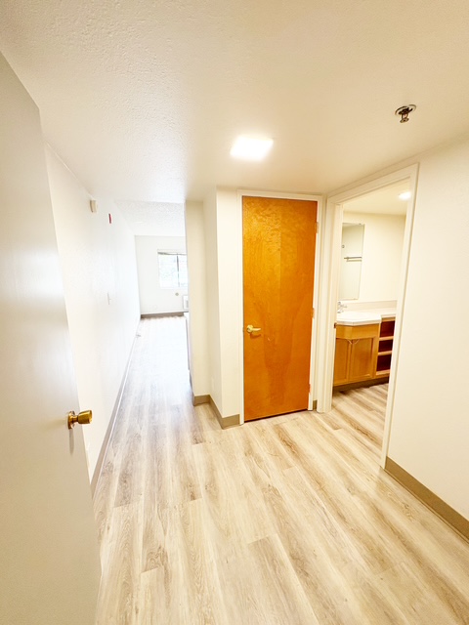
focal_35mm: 14
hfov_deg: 85.7
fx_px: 253
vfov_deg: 102.1
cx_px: 234
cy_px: 312
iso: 160
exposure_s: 1/60
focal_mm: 2.22
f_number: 2.2
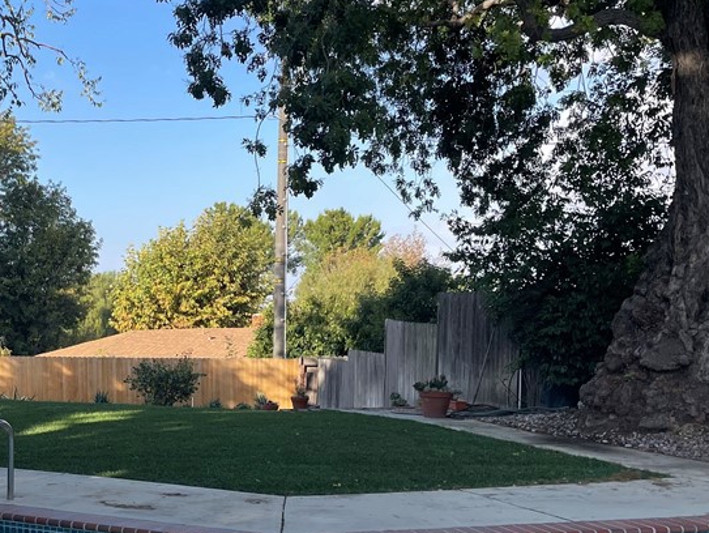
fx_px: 1004
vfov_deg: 28.8
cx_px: 118
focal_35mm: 49
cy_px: 456
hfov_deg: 37.2
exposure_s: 1/988
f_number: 1.6
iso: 32
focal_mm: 4.2
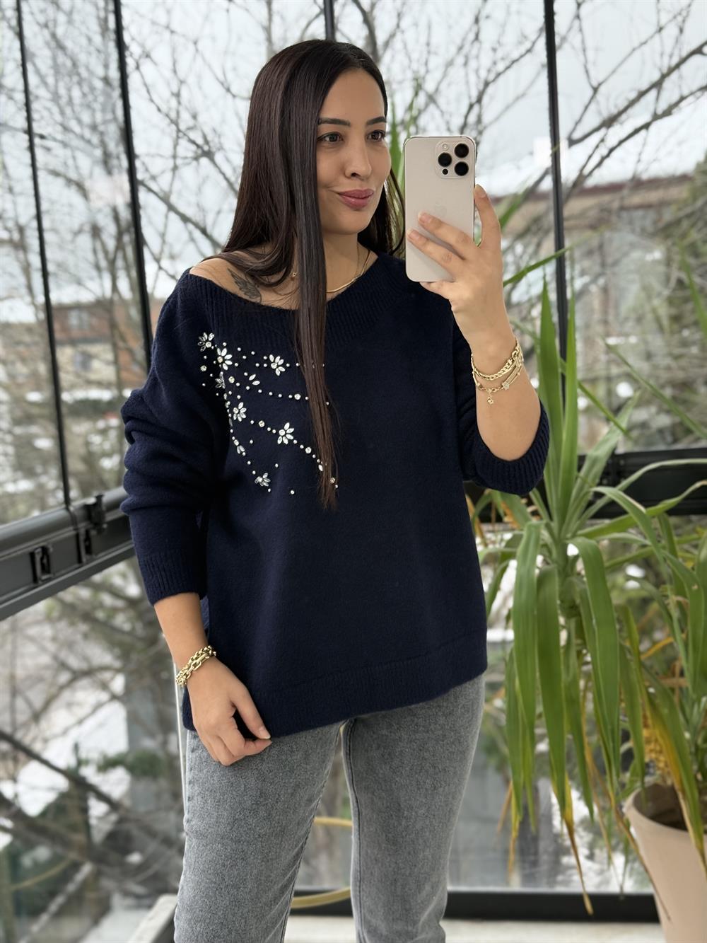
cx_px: 354
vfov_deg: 39.7
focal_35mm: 48
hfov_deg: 30.3
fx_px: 1307
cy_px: 472
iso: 160
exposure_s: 1/242
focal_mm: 6.76
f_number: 1.78
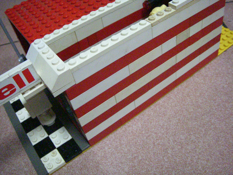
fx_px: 256
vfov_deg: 37.7
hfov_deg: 49.0
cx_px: 116
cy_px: 88
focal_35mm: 38
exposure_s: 1/50
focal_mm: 6.3
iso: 1600
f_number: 3.3
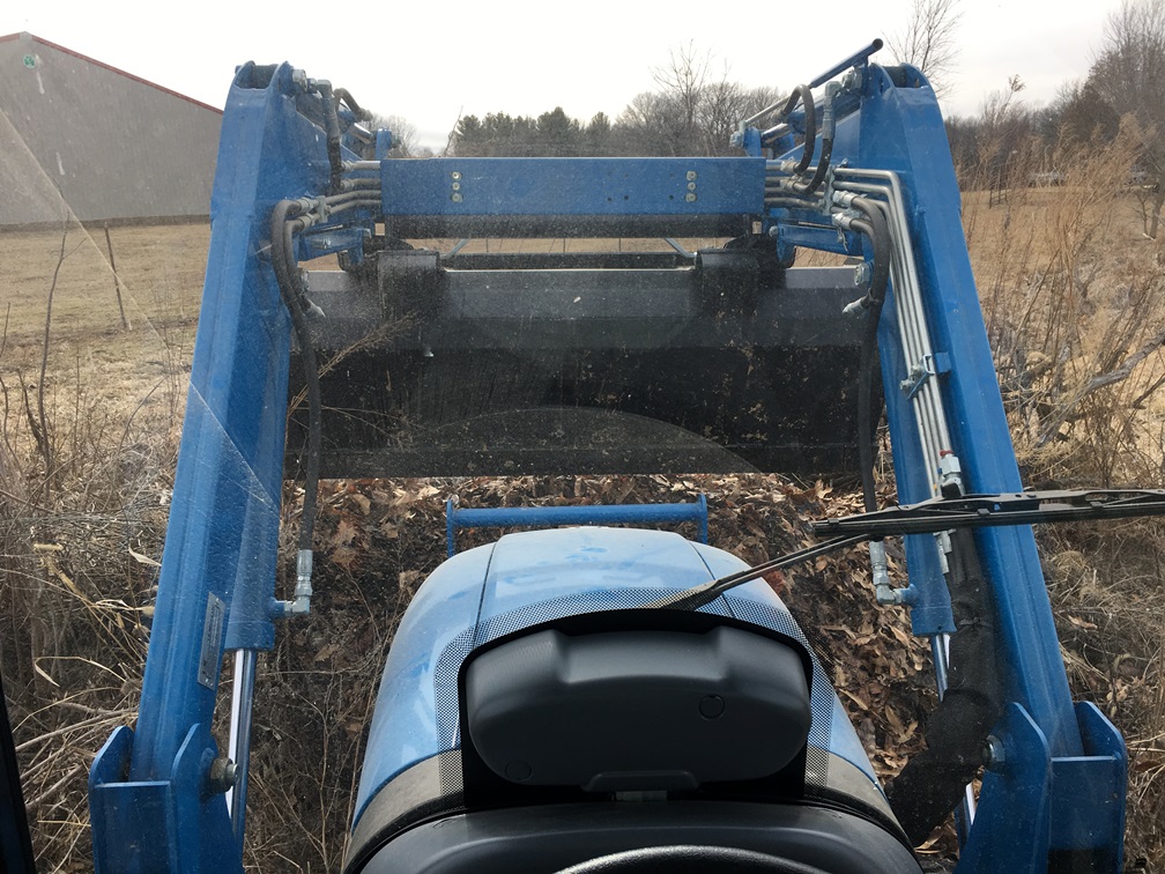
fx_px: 976
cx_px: 582
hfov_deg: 61.7
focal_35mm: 29
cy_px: 437
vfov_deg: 48.2
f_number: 2.2
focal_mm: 4.15
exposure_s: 1/582
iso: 25
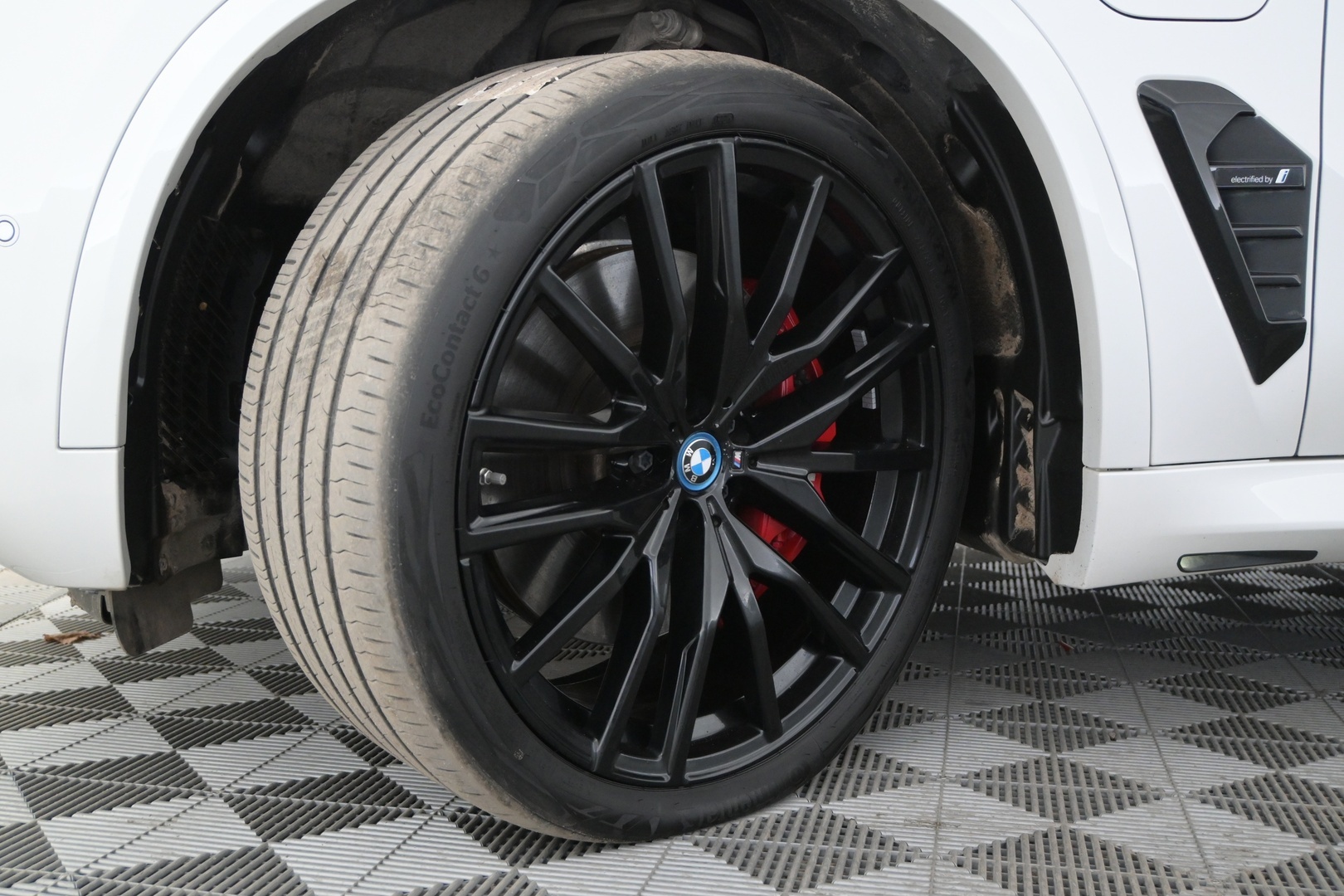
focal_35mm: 37
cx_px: 672
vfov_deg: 36.2
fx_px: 1372
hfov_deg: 52.2
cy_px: 448
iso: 2500
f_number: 4.2
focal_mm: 24.5
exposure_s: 1/80
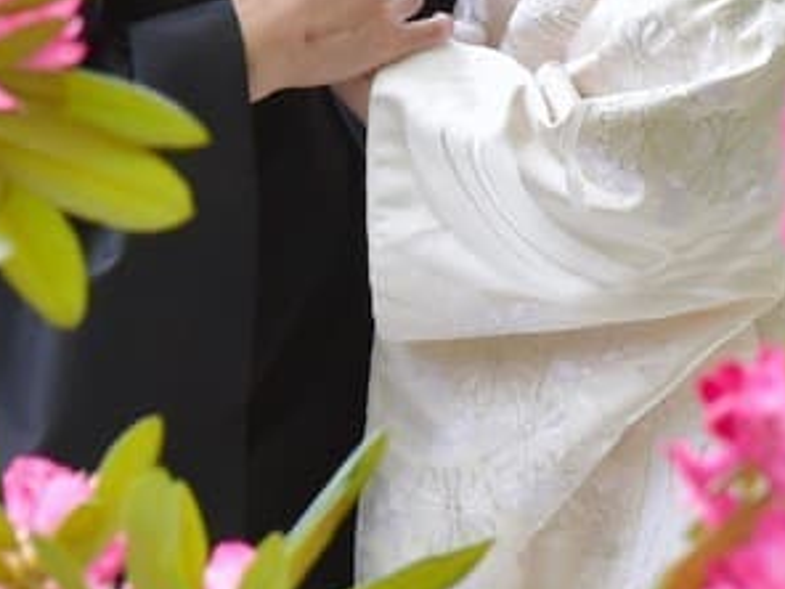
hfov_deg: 3.8
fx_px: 11656
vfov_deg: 2.9
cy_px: 107
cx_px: 1429
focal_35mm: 514
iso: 2000
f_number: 5.6
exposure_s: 1/500
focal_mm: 110
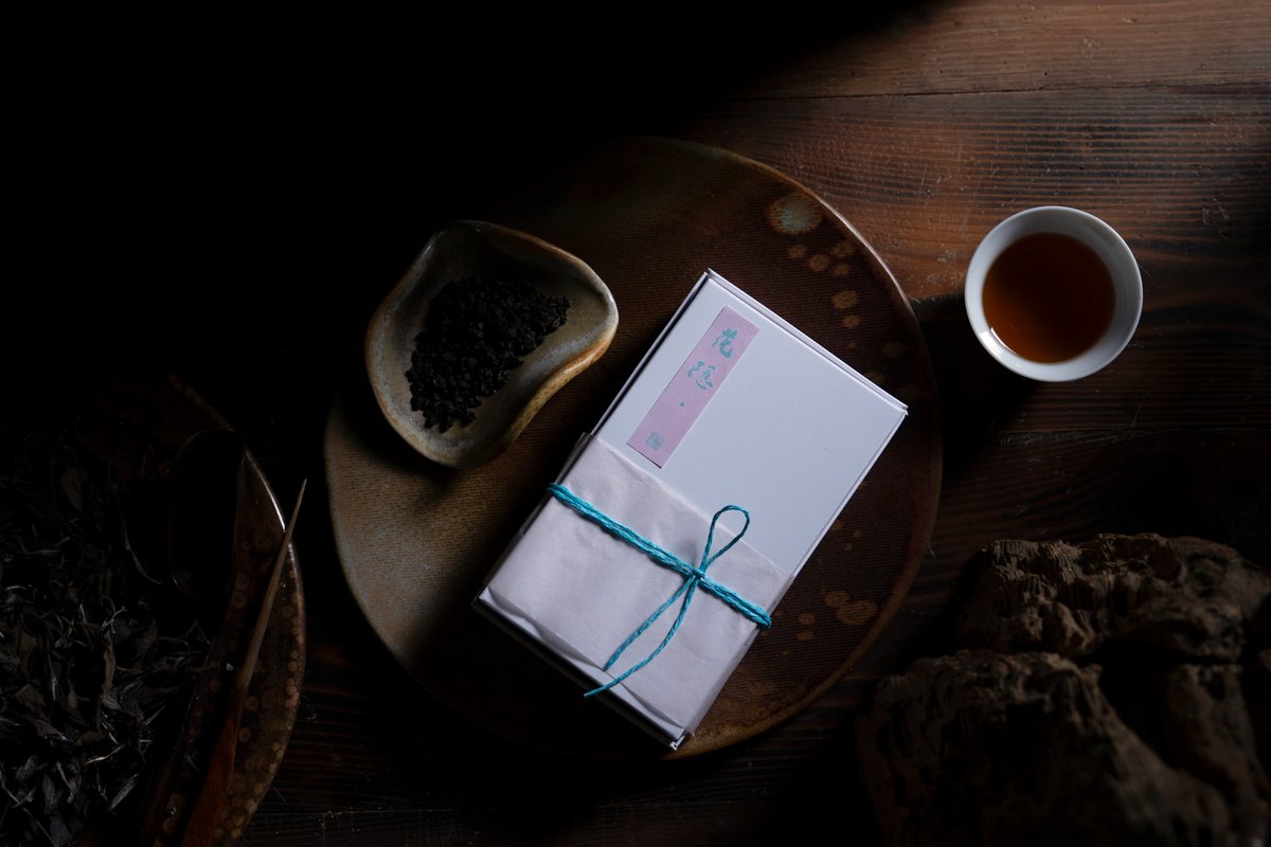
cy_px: 424
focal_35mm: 46
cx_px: 636
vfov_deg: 29.2
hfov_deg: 42.7
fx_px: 1624
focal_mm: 31
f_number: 3.5
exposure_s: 1/80
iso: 200
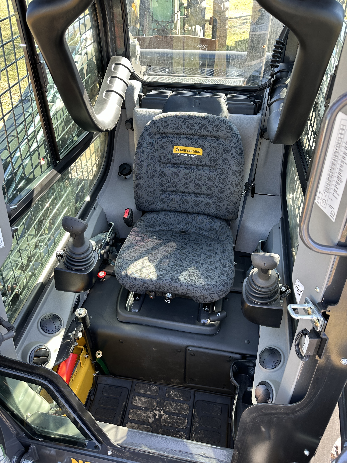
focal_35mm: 24
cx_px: 174
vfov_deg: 71.6
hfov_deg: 56.8
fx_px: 321
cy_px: 232
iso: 80
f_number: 1.78
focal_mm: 6.86
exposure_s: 1/121
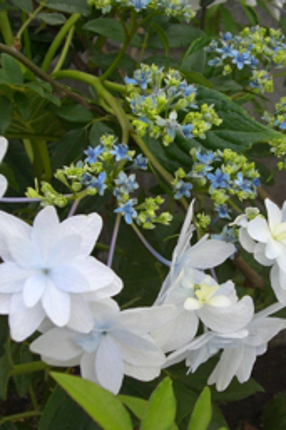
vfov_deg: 26.0
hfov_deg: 17.3
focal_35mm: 78
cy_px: 213
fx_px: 931
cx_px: 226
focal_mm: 9
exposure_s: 1/60
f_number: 3.3
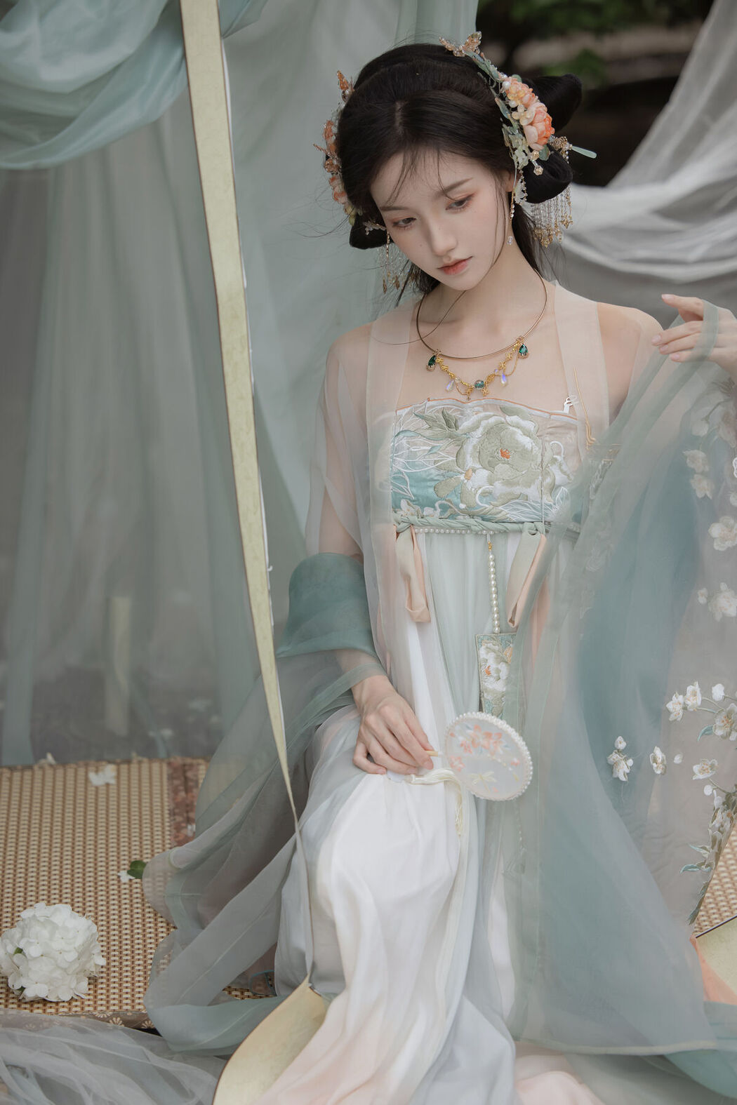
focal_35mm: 114
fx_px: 3500
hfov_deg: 12.0
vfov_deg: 17.9
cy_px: 552
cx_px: 368
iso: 200
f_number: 2.8
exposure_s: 1/1000
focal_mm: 115
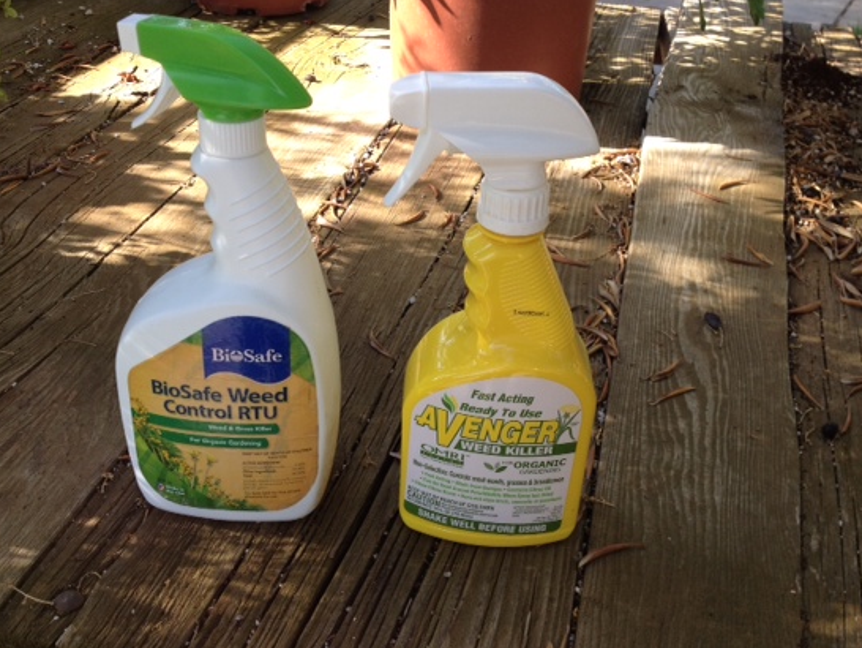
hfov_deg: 45.7
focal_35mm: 41
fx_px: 1021
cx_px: 393
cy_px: 299
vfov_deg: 35.1
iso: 50
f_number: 2.4
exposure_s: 1/289
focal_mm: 4.28
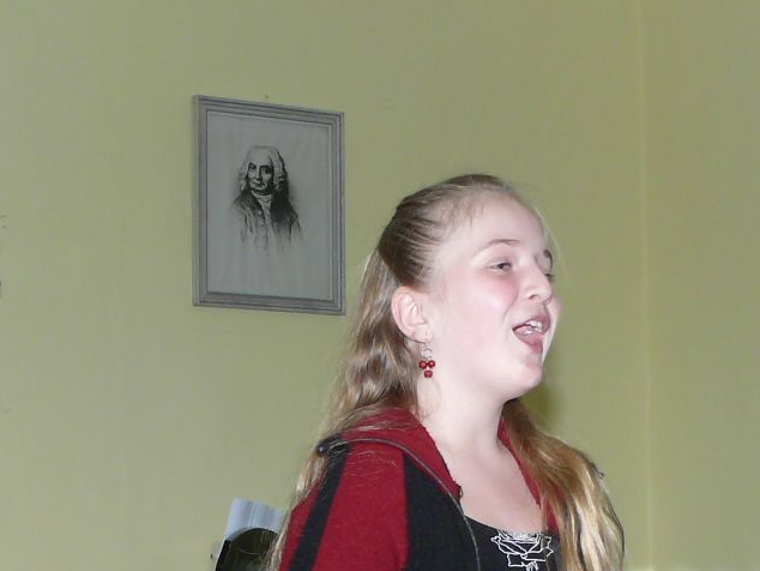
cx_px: 242
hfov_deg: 17.4
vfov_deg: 12.7
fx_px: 2482
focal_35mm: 113
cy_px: 727
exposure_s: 1/30
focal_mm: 7.4
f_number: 4
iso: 100
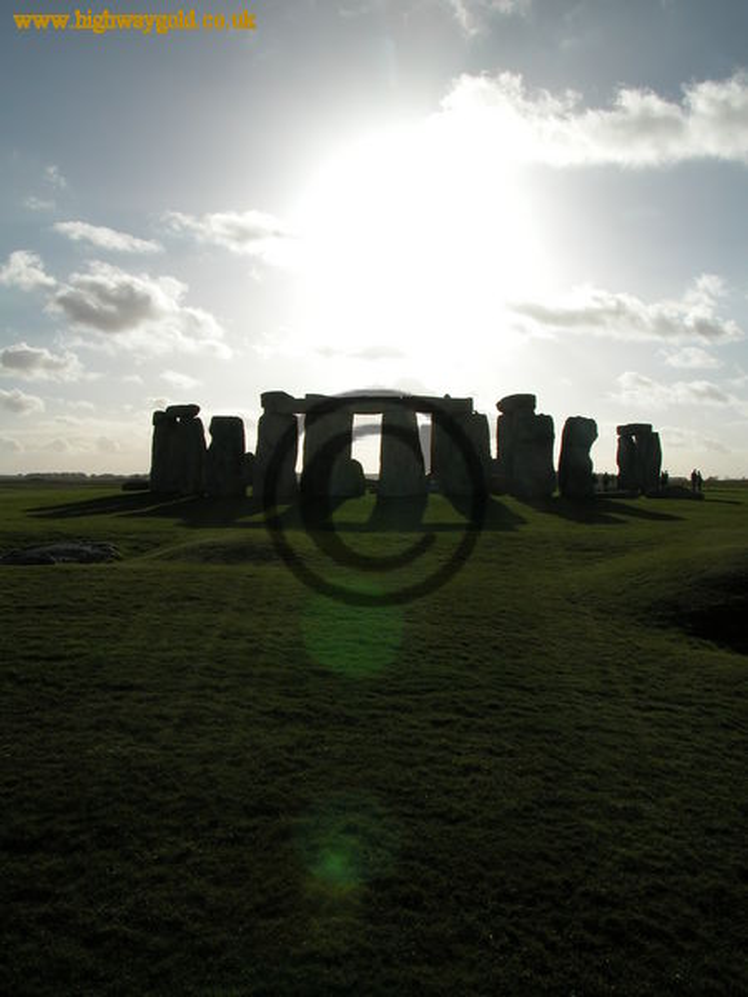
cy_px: 498
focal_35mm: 34
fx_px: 980
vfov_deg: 54.0
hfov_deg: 41.8
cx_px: 374
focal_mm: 8.9
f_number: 8
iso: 100
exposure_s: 1/825
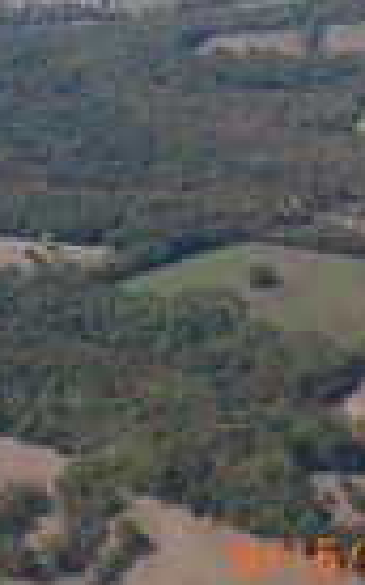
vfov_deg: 17.6
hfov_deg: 10.9
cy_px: 51
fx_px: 1866
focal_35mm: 117
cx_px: -89
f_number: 4.4
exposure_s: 1/400
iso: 50
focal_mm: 6.3
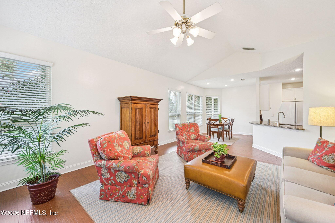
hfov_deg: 104.3
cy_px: 112
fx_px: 130
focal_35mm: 14
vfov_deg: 81.2
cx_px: 168
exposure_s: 1/10
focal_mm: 14
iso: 400
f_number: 8
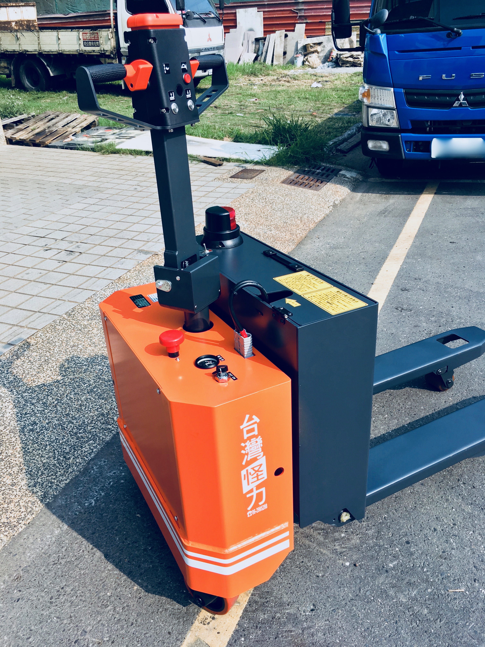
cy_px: 324
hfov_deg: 48.2
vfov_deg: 61.7
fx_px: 542
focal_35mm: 29
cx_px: 242
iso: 25
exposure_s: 1/950
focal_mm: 4.15
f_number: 2.2
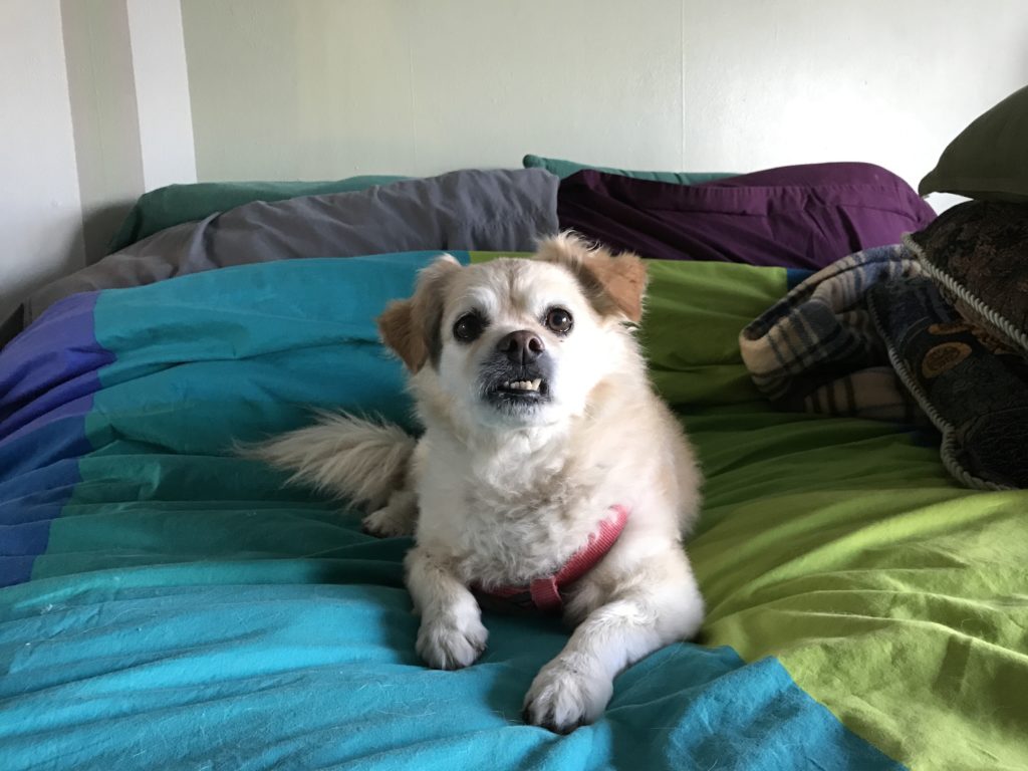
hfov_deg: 63.4
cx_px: 514
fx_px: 832
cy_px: 386
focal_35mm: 28
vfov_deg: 49.7
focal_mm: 3.99
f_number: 1.8
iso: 64
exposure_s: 1/15
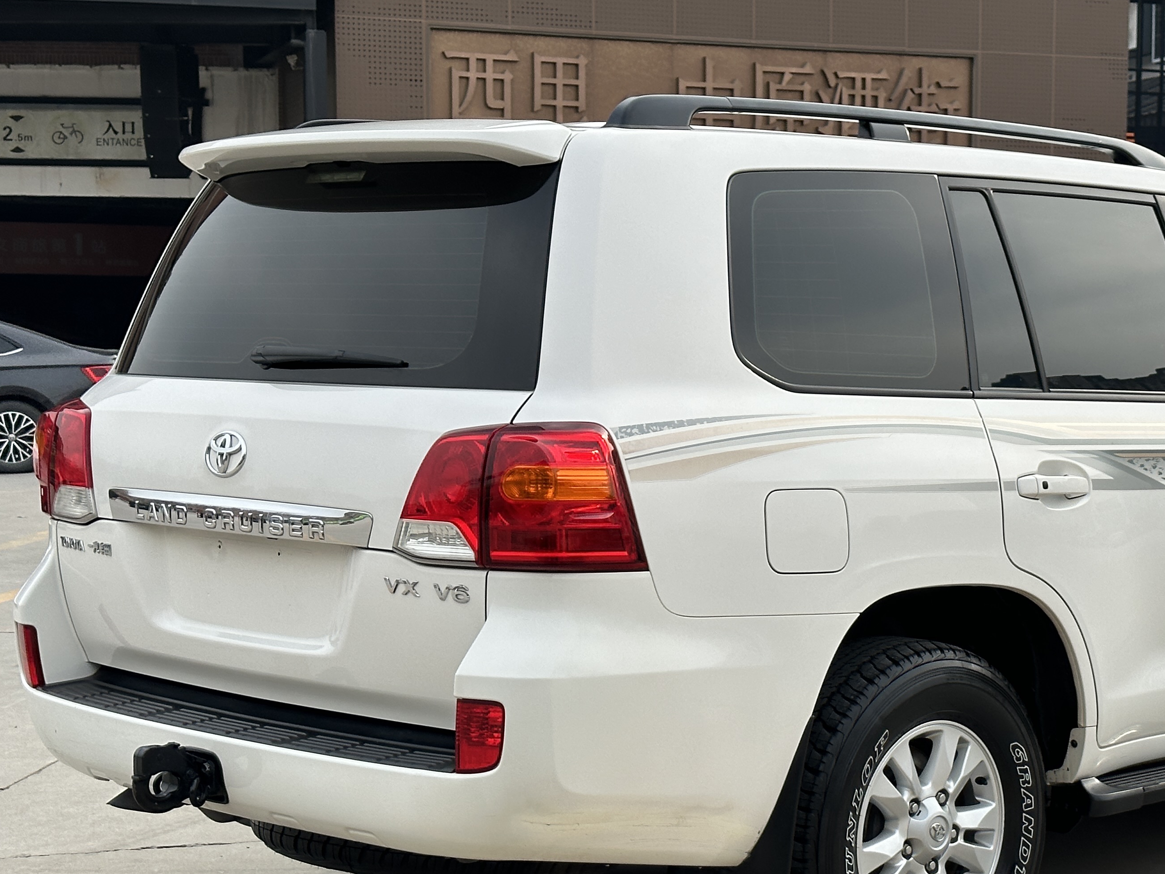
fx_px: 2491
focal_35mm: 74
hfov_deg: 26.0
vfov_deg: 19.9
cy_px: 517
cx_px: 864
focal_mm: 6.86
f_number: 1.78
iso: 64
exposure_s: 1/2203
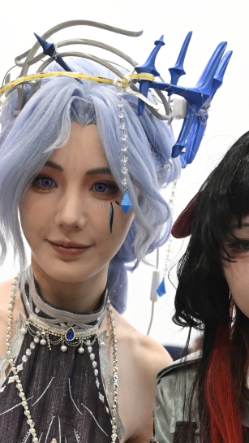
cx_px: 194
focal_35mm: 106
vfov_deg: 19.7
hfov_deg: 11.4
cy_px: 415
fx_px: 1243
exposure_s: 1/50
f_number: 4
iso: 1400
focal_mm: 46
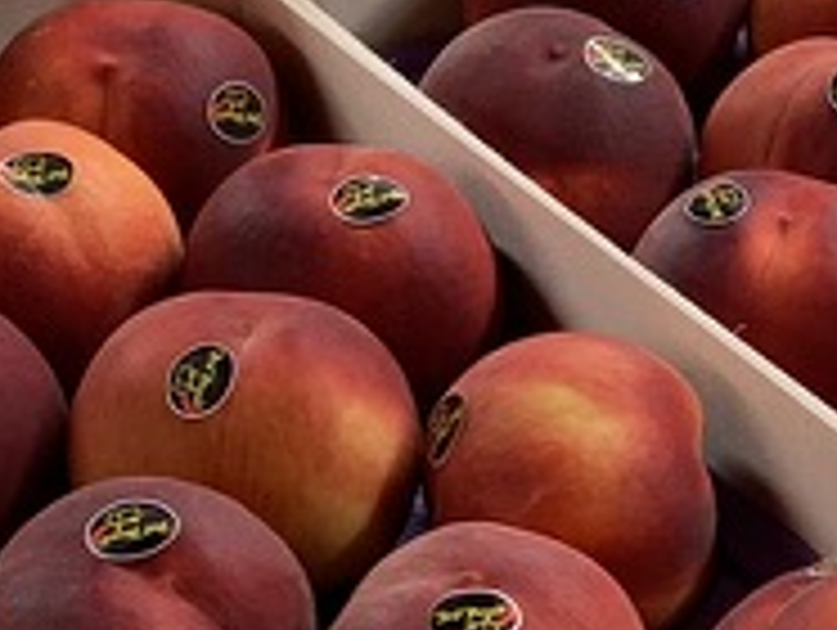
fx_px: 3462
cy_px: 490
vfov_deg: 10.4
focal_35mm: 143
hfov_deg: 13.5
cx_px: 886
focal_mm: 4.25
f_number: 1.8
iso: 125
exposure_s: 1/60
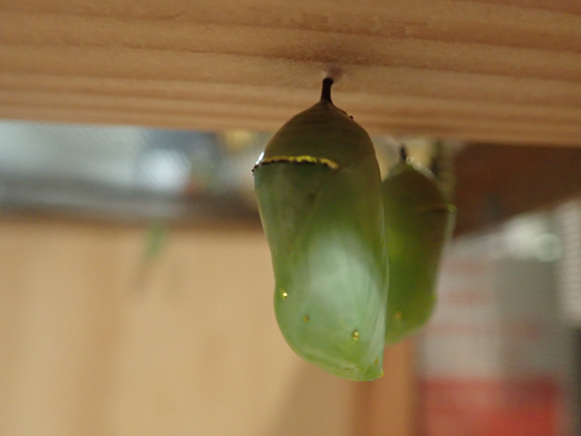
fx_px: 504
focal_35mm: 30
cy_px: 218
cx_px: 290
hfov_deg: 60.0
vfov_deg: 46.8
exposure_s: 1/30
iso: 1000
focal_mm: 5.5
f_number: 2.3
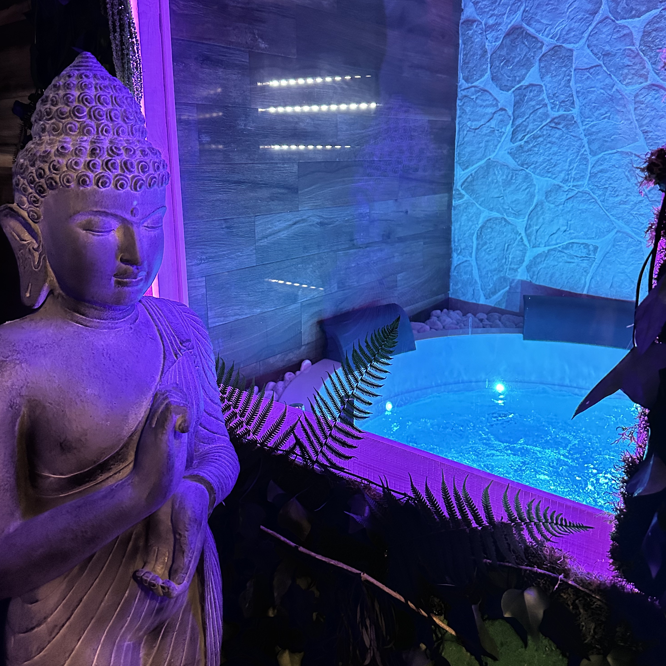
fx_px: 631
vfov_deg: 55.5
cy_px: 292
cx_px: 325
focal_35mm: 29
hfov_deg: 55.6
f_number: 1.78
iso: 800
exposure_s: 1/25
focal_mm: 6.86
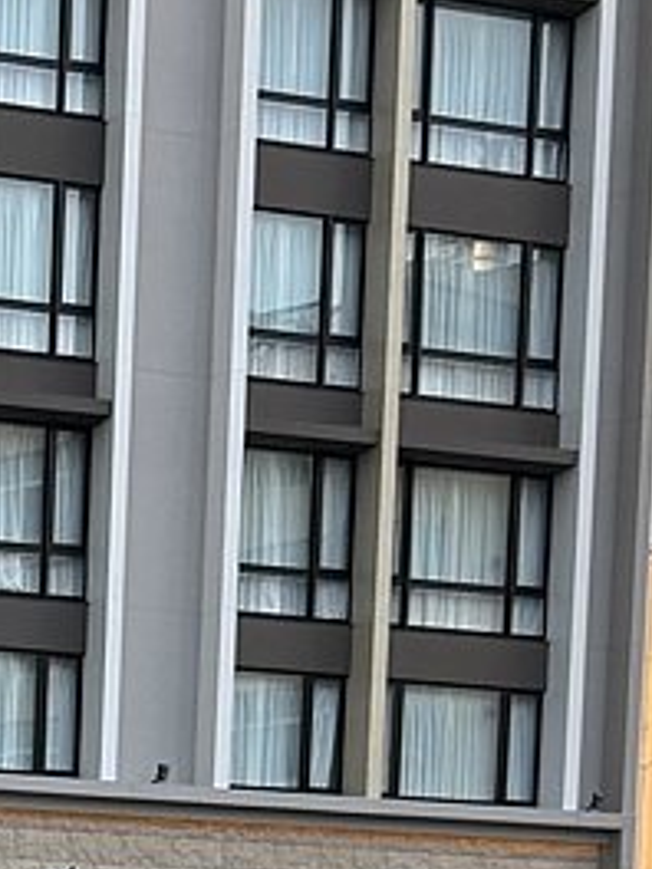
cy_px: 1547
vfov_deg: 12.1
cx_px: -283
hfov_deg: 9.6
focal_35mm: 151
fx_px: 3792
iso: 50
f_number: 1.5
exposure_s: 1/270
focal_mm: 5.7
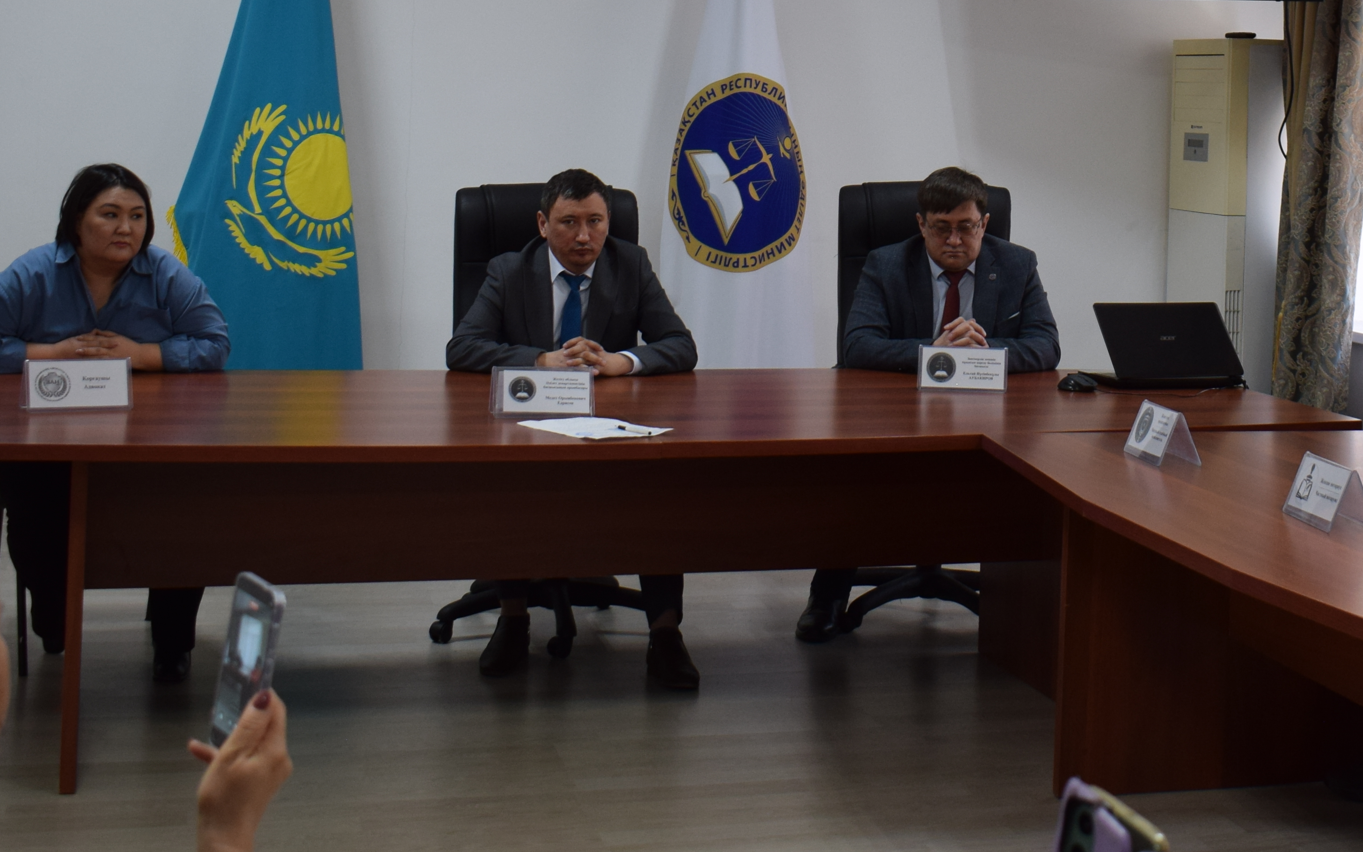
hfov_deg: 32.0
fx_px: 2340
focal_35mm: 63
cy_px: -39
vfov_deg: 19.9
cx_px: 975
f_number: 5
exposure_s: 1/100
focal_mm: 20
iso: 400
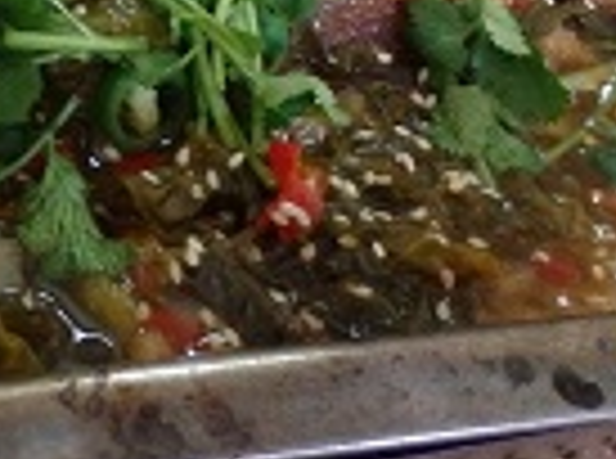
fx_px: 1438
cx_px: -182
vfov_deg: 17.2
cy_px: -117
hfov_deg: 21.8
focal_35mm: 81
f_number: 3
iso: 800
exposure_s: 1/25
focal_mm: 4.5
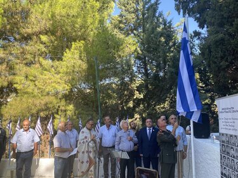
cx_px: 119
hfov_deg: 67.3
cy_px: 89
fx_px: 179
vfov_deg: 53.0
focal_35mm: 26
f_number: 1.8
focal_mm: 4.25
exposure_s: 1/517
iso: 32
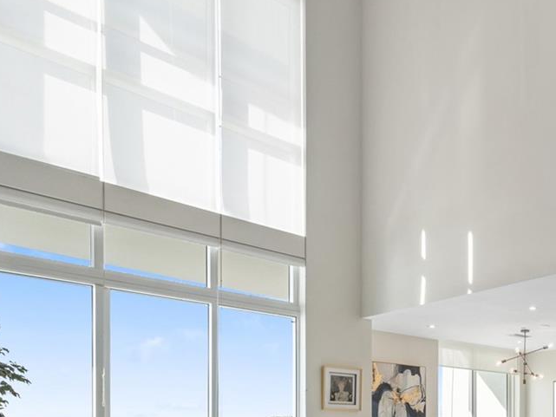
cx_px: 501
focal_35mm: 36
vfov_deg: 35.1
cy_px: 437
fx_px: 578
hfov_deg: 46.3
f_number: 9
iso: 400
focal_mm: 10
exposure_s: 1/50
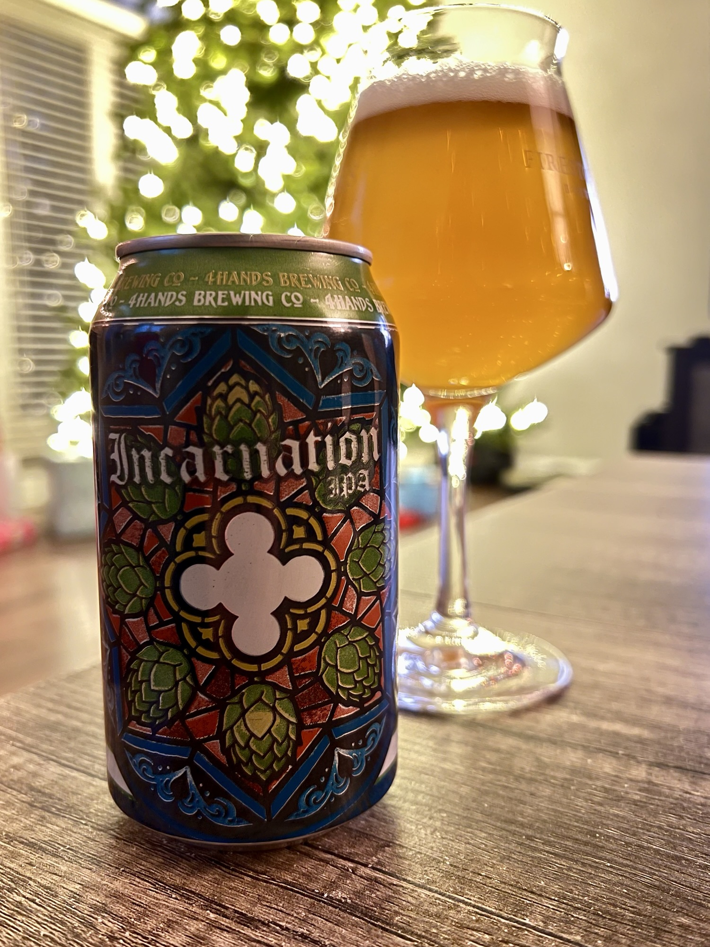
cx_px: 355
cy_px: 474
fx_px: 711
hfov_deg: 53.1
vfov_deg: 67.3
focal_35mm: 26
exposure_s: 1/5
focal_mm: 5.7
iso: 400
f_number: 1.5
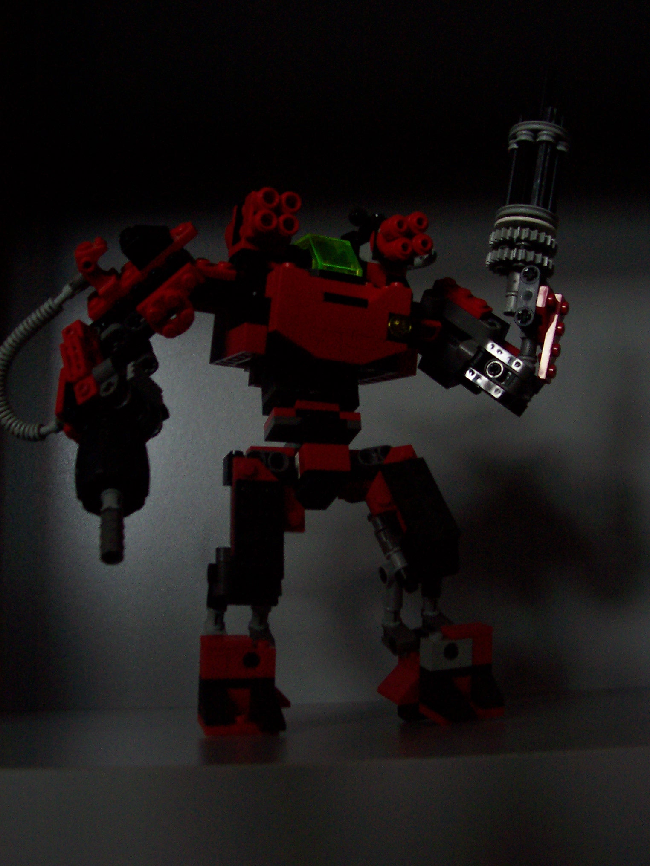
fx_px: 926
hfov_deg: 38.7
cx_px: 325
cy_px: 433
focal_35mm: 37
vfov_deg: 50.1
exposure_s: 1/8
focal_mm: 5.6
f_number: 2.8
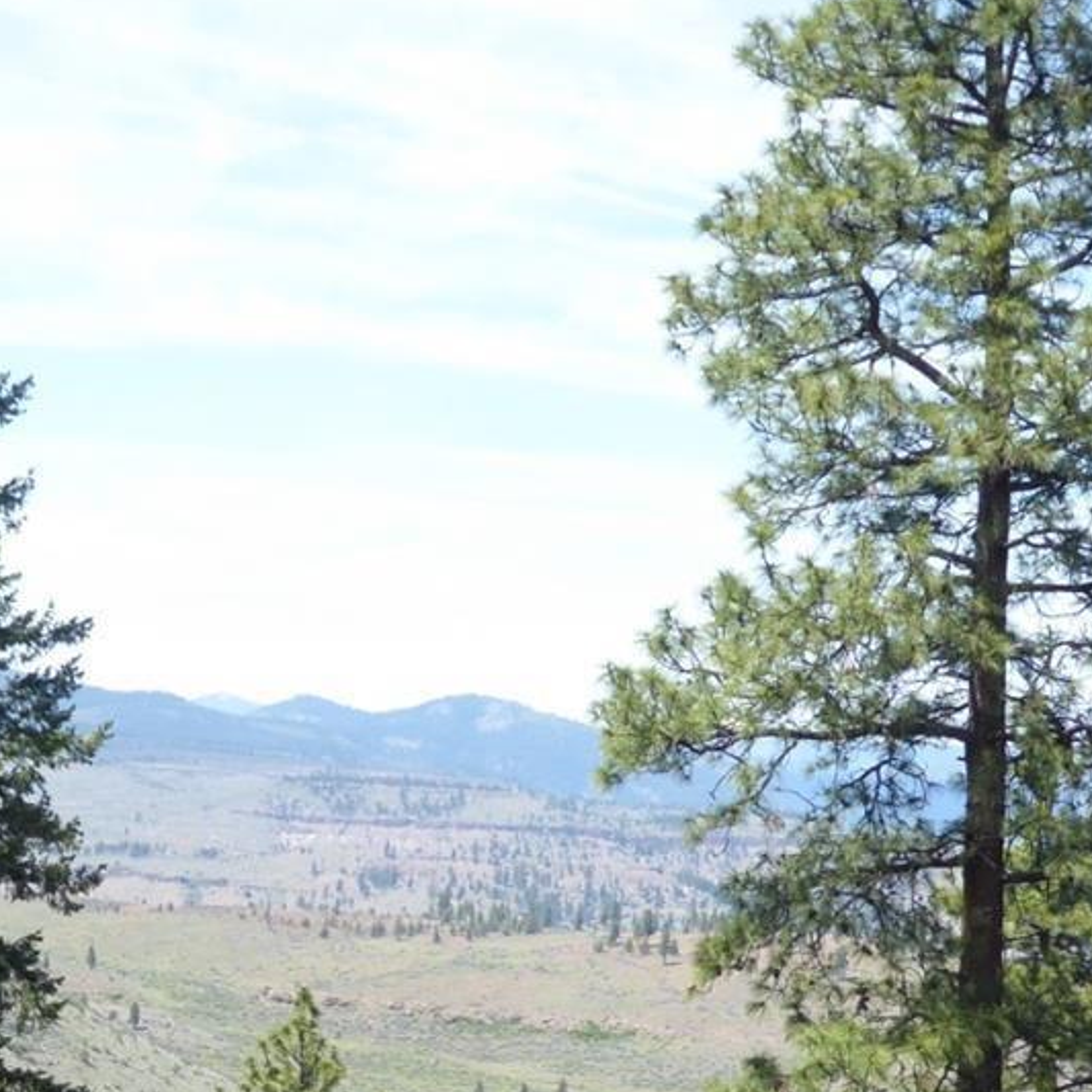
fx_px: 3284
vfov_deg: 18.6
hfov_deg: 18.9
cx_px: 416
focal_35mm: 92
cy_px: 973
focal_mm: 6.7
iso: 80
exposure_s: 1/320
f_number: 3.7
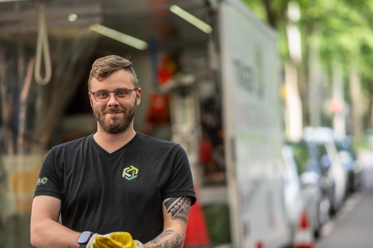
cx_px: 193
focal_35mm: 109
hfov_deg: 18.8
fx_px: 1129
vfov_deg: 12.6
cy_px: 153
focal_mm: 85
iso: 100
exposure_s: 1/320
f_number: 1.4
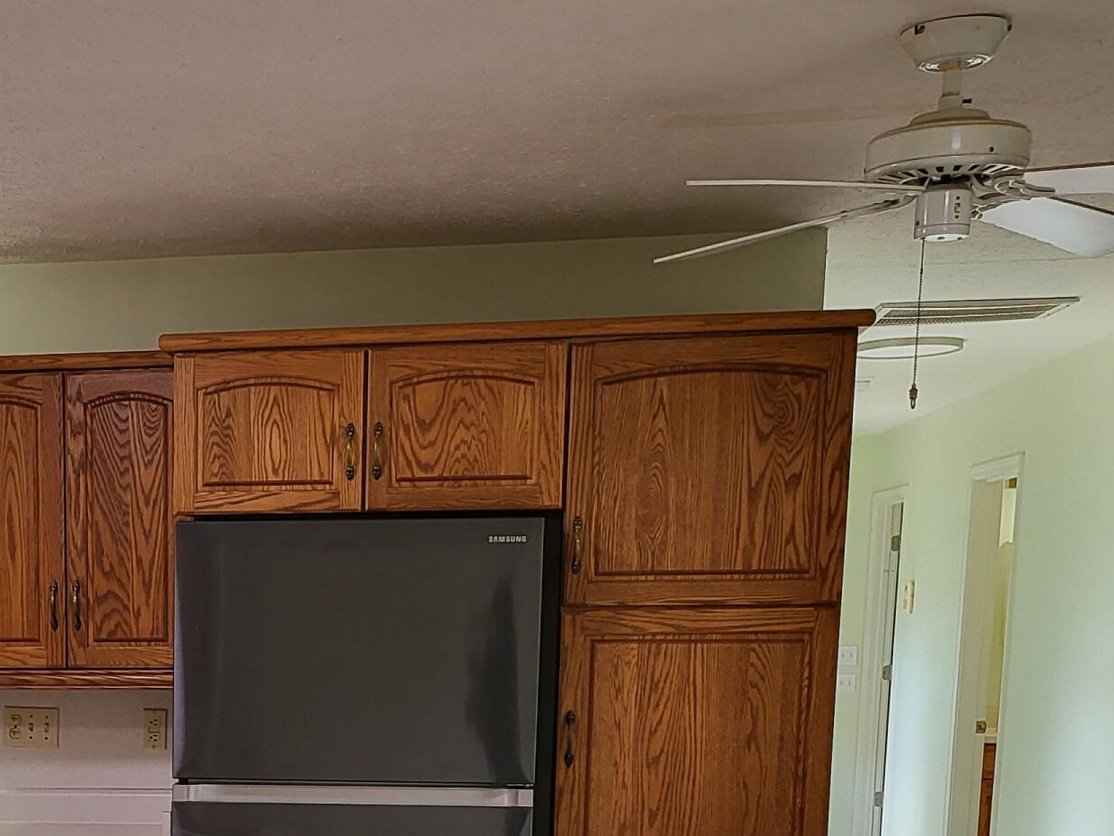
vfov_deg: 23.9
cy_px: 868
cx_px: 99
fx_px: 1867
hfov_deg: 31.6
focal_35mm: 58
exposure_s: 1/120
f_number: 1.8
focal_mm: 5
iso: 200
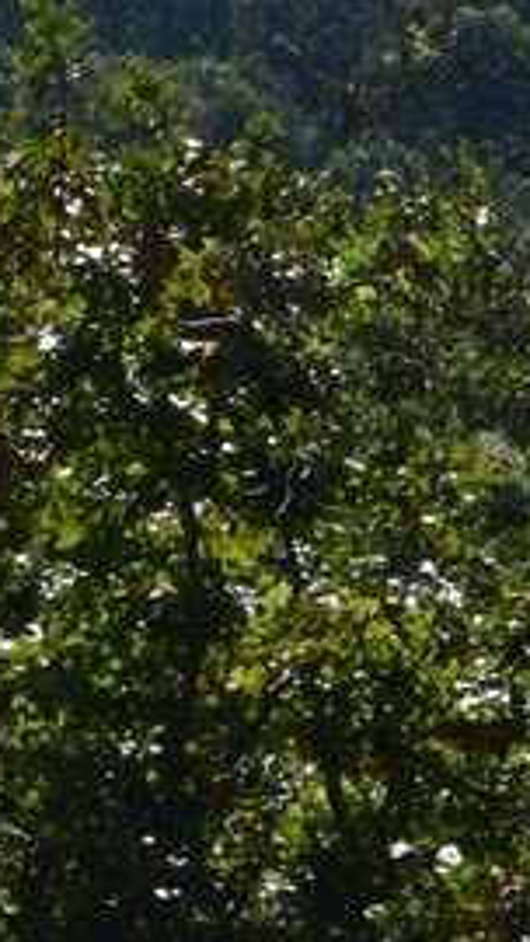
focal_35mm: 237
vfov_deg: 9.0
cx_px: -2075
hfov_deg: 4.4
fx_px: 5918
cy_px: -89
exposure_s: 1/500
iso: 400
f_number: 11
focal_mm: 20
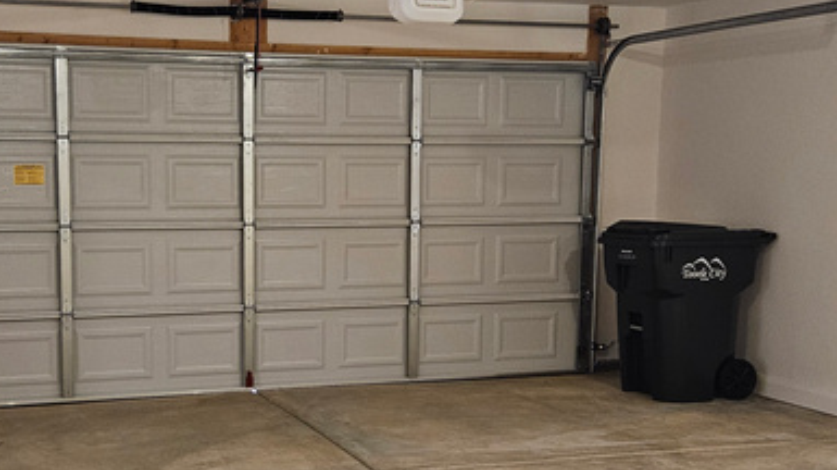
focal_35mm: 50
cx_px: 280
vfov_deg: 23.9
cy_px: 270
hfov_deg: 40.8
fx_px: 1109
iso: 800
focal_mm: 5.4
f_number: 1.8
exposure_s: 1/120
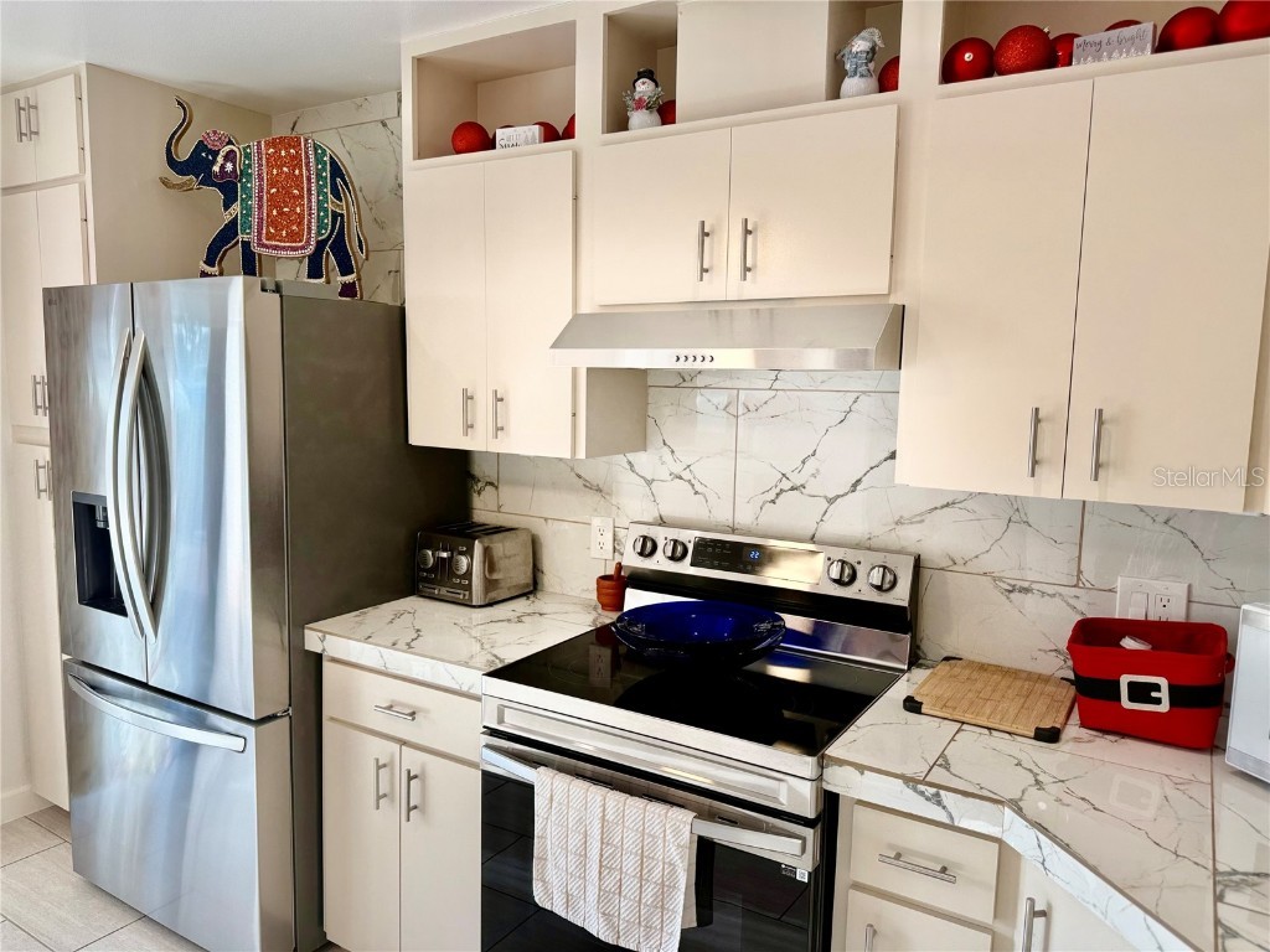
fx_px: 881
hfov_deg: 71.6
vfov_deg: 56.8
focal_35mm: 24
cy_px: 476
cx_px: 635
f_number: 1.78
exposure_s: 1/144
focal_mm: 6.76
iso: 50
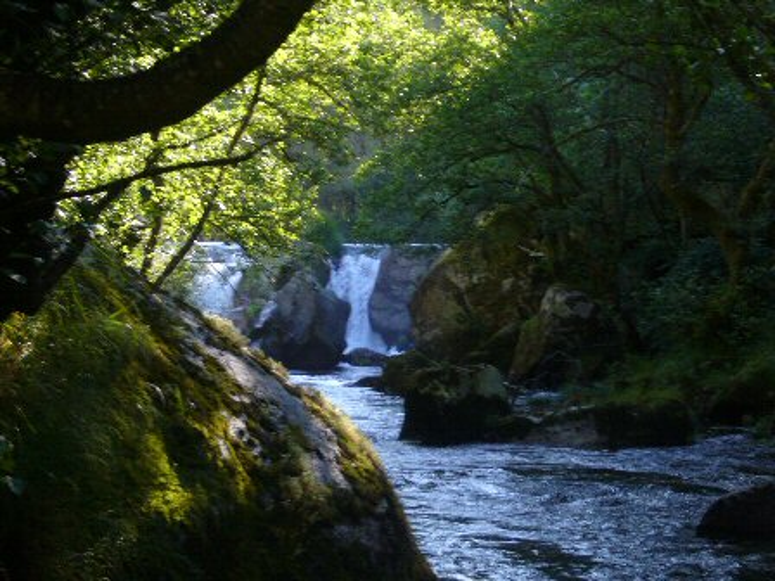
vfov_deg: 15.2
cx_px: 388
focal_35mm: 97
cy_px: 290
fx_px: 2172
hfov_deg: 20.2
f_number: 4.8
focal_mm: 16.1
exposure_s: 1/40
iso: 100
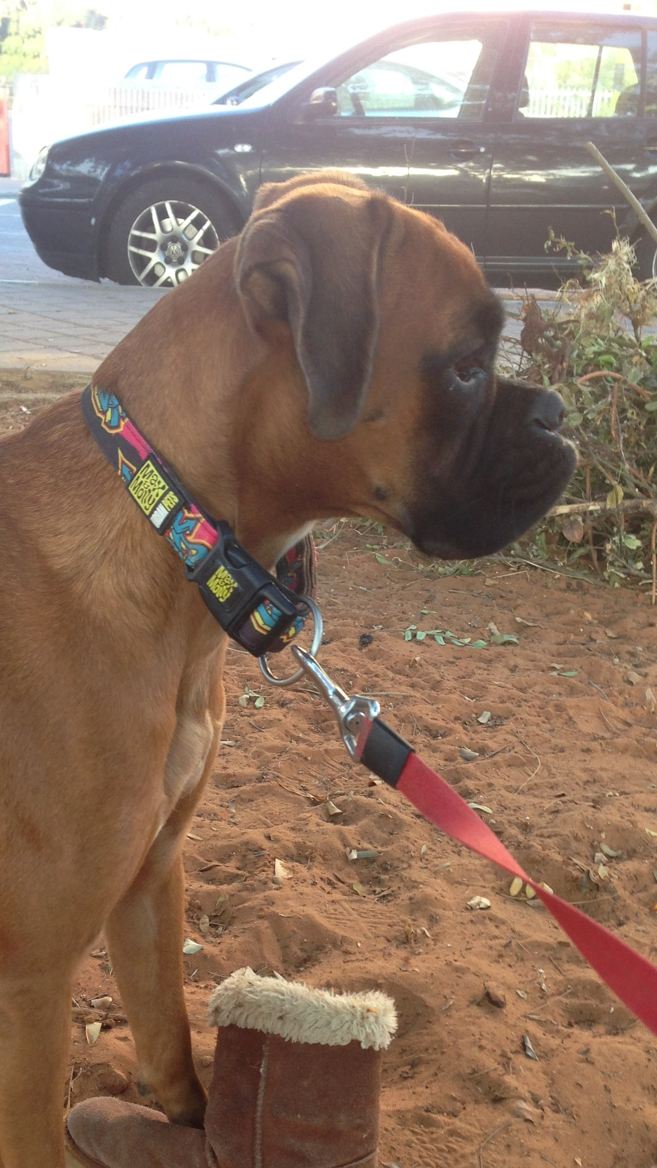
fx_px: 1425
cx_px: 309
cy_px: 740
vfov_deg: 44.2
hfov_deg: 26.0
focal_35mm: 46
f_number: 2.4
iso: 64
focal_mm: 4.12
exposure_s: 1/60
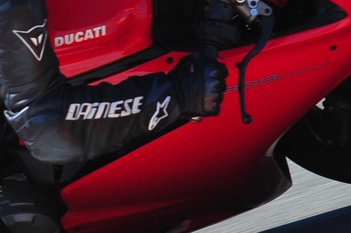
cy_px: 172
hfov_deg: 1.5
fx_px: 13520
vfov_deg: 1.0
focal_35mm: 1388
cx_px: 94
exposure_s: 1/250
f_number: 7.1
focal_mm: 200
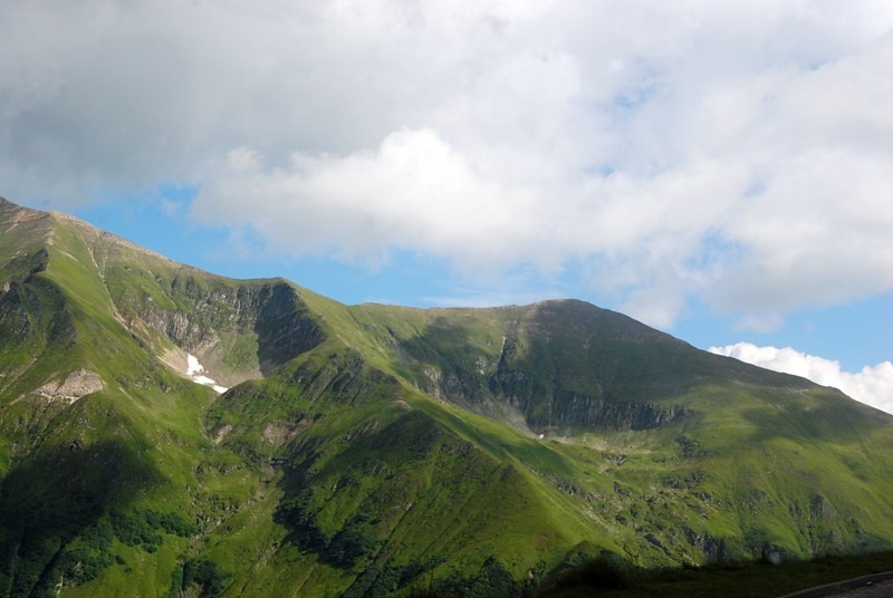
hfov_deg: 35.0
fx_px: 1416
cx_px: 446
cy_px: 299
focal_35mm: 57
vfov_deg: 23.9
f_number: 9
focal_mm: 38
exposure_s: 1/320
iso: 200
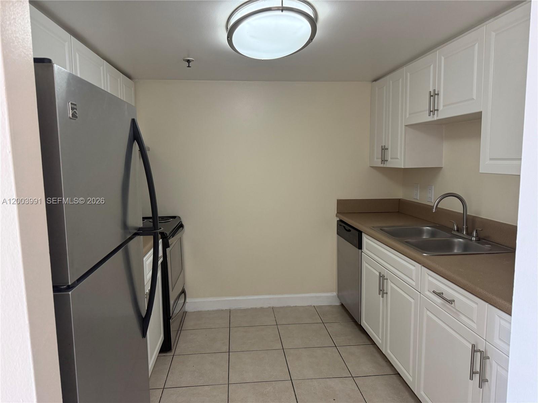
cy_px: 202
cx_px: 269
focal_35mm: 24
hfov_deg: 71.6
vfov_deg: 56.8
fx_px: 373
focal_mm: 6.76
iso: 250
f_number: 1.78
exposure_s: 1/120
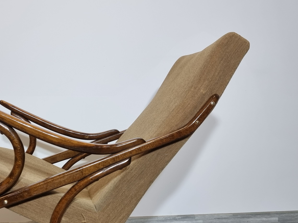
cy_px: 161
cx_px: 69
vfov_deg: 33.8
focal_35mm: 42
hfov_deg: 43.2
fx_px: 362
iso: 100
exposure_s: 1/100
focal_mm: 6.7
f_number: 1.8
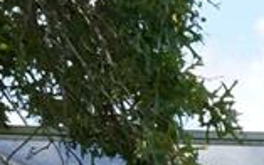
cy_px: 446
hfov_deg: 14.4
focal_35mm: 109
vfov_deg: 9.9
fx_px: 786
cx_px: 585
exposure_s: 1/50
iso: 200
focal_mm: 16.5
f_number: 16
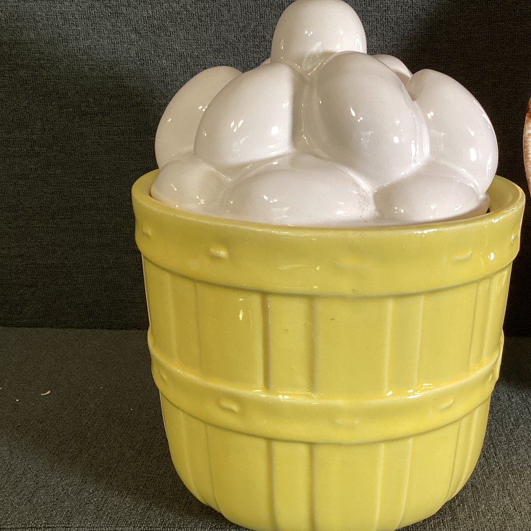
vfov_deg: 39.2
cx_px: 333
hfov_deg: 38.9
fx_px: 746
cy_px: 275
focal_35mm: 43
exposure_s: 1/60
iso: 125
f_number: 2.4
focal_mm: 3.3
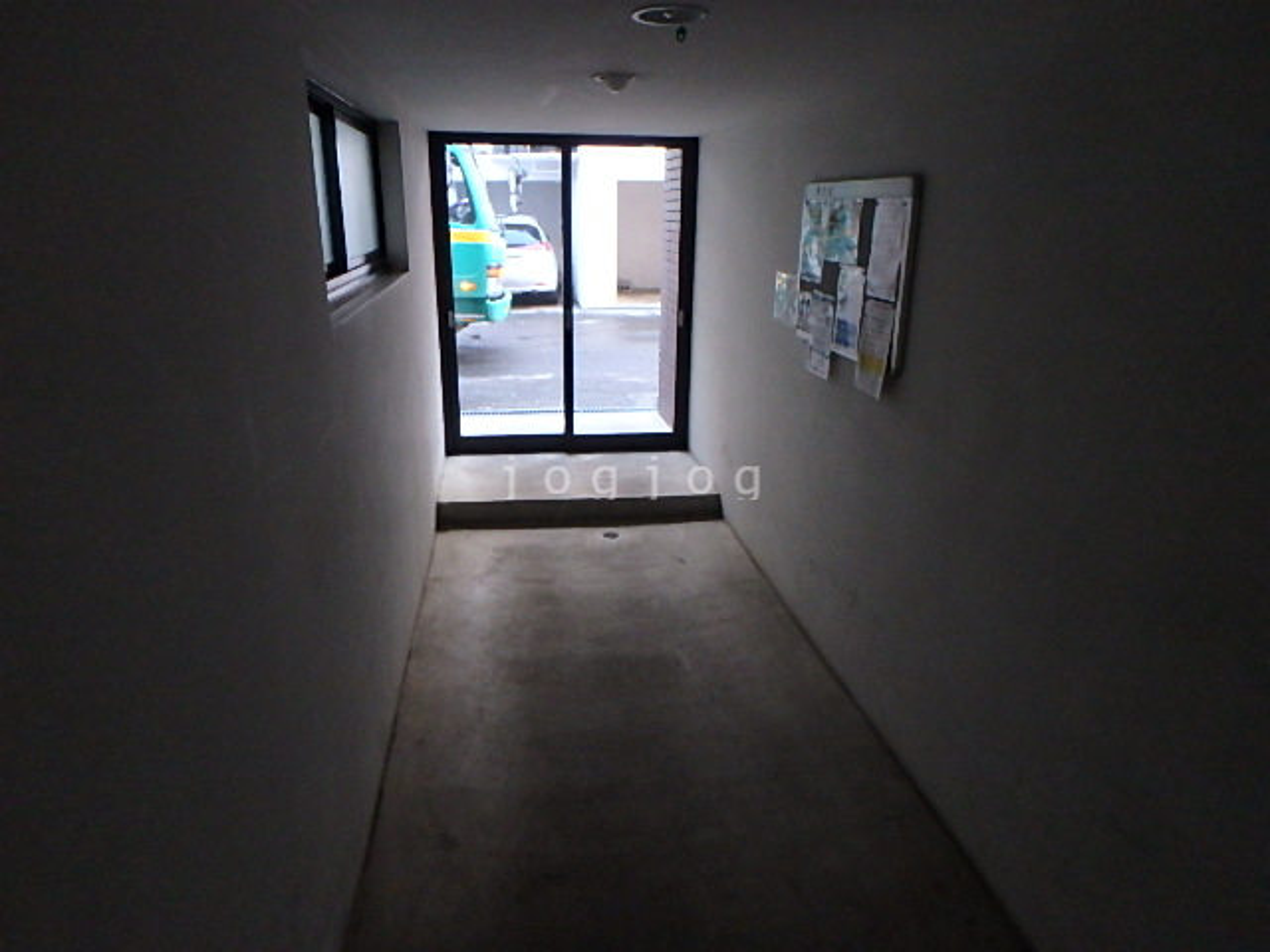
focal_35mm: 21
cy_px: 476
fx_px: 770
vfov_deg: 63.4
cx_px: 635
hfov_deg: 79.0
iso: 800
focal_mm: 3.7
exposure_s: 1/50
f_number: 3.5
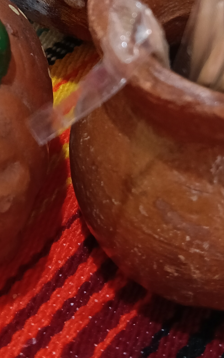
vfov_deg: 25.8
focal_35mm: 74
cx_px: 95
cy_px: -36
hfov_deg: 17.6
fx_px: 723
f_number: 1.8
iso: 1000
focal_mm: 3.98
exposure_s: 1/33.3
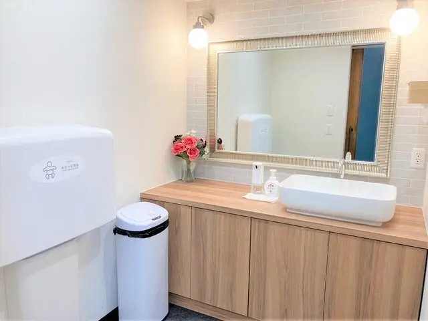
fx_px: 346
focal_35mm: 28
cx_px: 214
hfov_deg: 63.4
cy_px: 160
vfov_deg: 49.7
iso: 64
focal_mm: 3.99
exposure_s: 1/60
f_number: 1.8
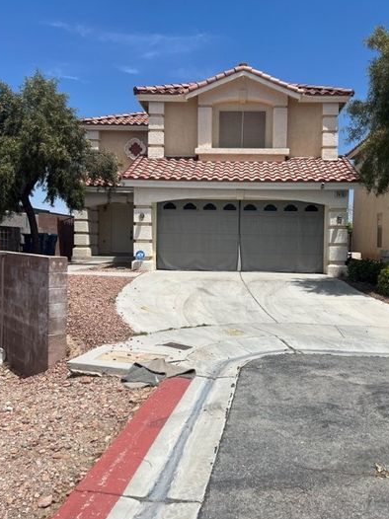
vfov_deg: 55.4
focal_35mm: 33
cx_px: 222
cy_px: 247
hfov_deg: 42.8
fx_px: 495
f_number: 1.5
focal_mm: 5.7
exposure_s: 1/8000
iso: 50
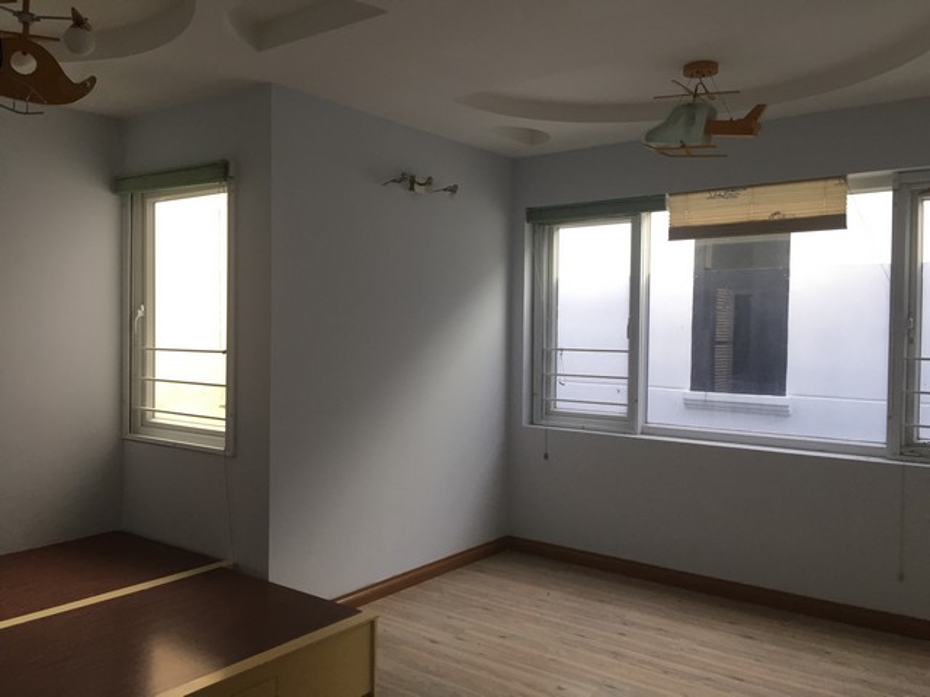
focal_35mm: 29
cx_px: 465
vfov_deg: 48.2
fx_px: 779
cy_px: 348
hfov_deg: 61.7
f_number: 2.2
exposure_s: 1/33
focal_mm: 4.15
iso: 50
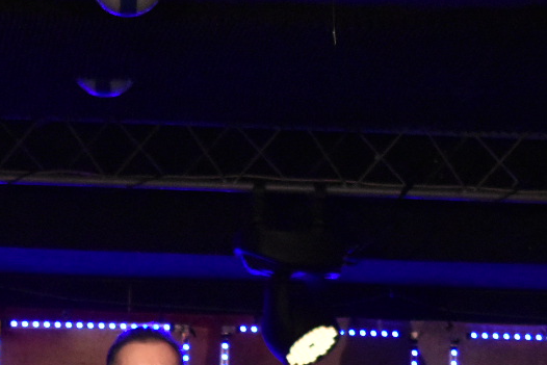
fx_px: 5760
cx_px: 152
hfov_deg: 5.4
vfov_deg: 3.6
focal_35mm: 379
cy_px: 535
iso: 5000
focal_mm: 82
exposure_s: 1/200
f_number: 4
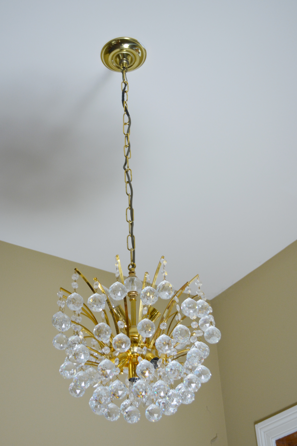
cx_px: 132
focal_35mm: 57
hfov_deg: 23.8
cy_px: 238
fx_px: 705
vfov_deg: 35.0
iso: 500
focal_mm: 34
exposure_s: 1/60
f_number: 5
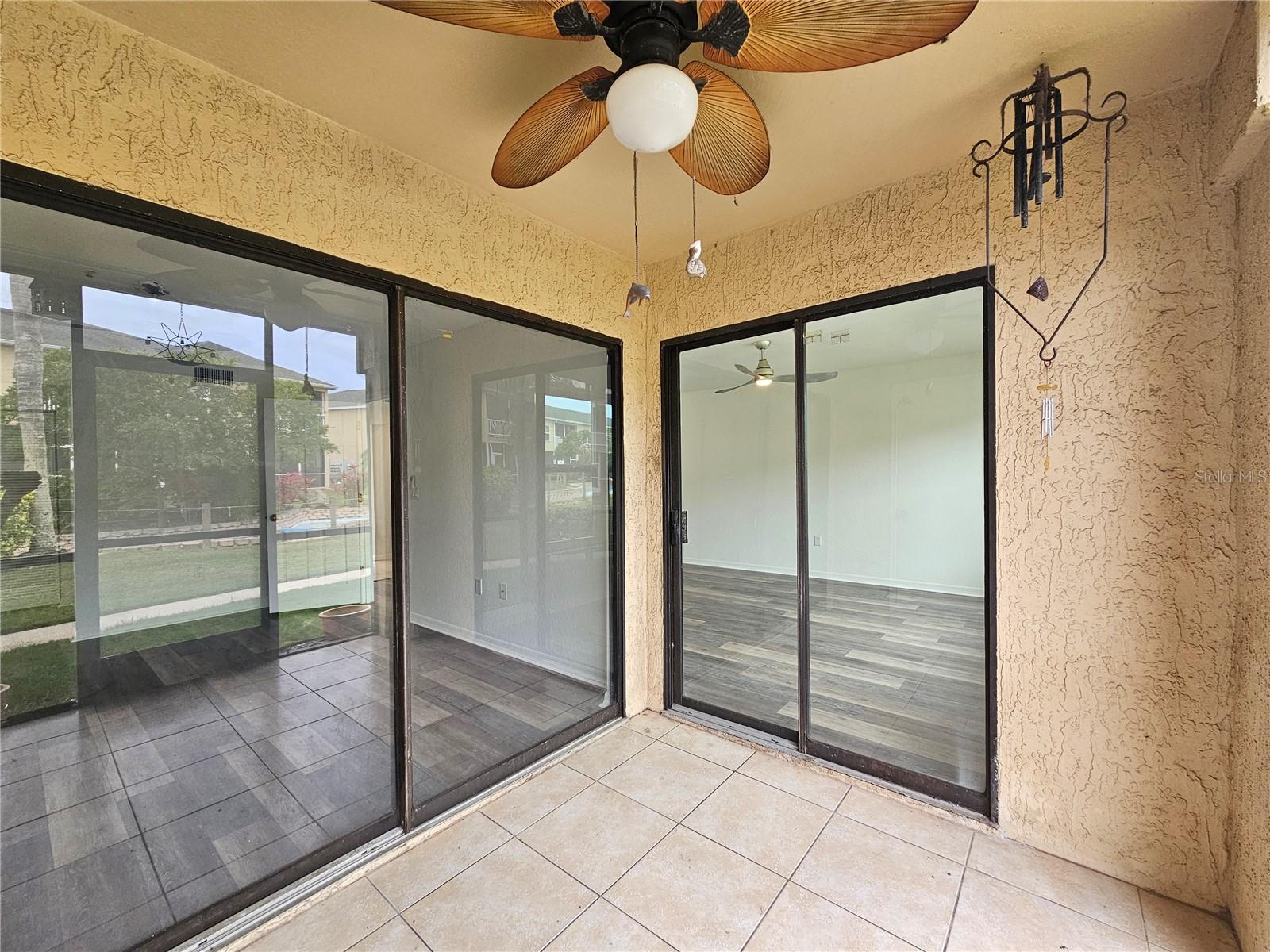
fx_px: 477
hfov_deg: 106.2
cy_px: 476
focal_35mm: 13
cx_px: 635
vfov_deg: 89.9
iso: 100
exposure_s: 1/120
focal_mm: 2.2
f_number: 2.2
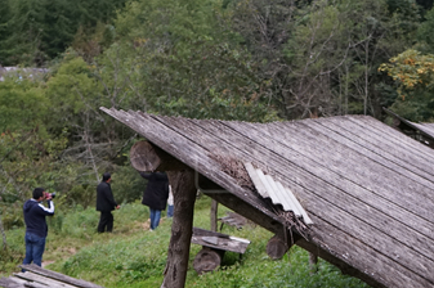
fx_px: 939
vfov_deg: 17.5
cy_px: 162
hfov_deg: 25.8
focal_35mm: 78
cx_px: 308
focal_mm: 35
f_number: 4
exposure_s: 1/160
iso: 1250
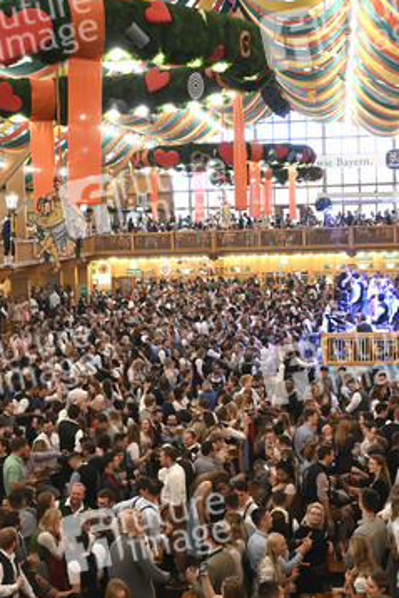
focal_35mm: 57
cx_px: 194
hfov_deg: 23.8
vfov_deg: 35.0
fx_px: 947
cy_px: 282
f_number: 4.8
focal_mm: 34
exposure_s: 1/80
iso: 3200
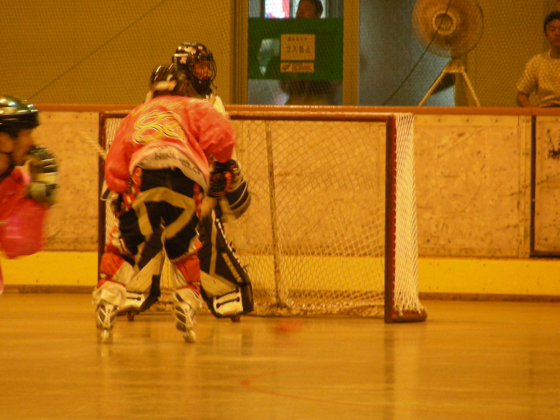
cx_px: 247
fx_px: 7378
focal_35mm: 456
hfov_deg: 4.3
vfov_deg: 3.3
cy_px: 194
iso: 200
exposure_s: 1/22.8
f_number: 3.5
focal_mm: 63.3
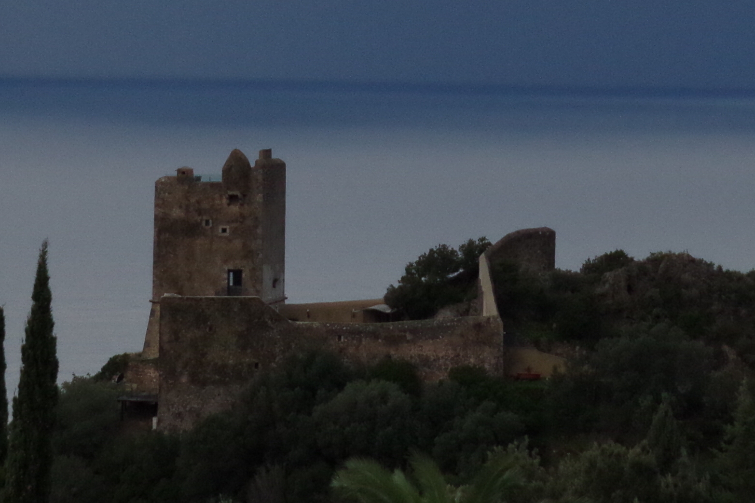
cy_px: 267
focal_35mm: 92
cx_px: 316
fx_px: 1929
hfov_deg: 22.1
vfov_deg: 14.9
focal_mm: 50
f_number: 4
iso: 1600
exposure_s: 1/5000
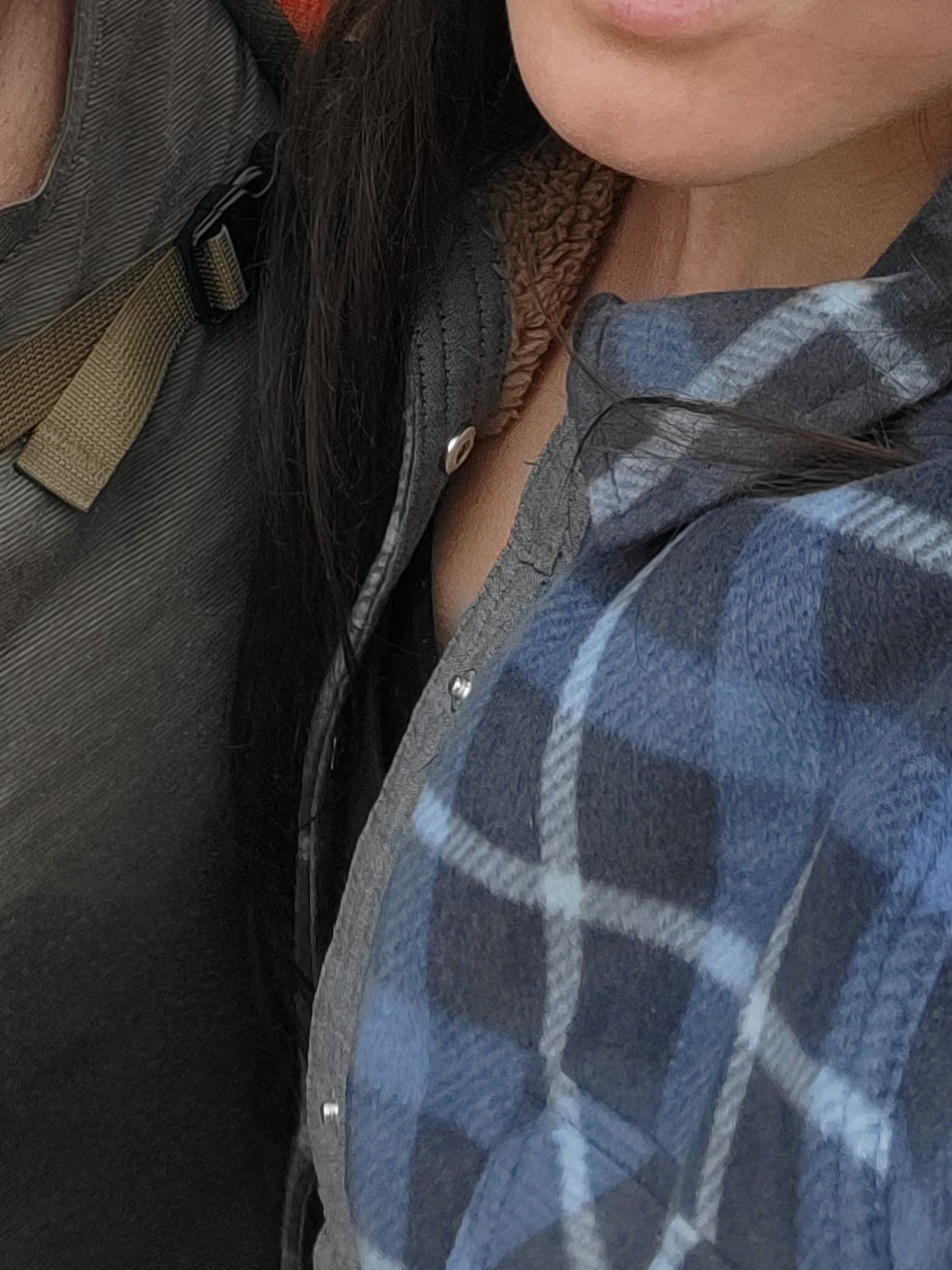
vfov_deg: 20.0
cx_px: 352
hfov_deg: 18.2
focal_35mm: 81
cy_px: -755
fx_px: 2971
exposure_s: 1/381
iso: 50
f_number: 2.2
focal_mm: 3.3
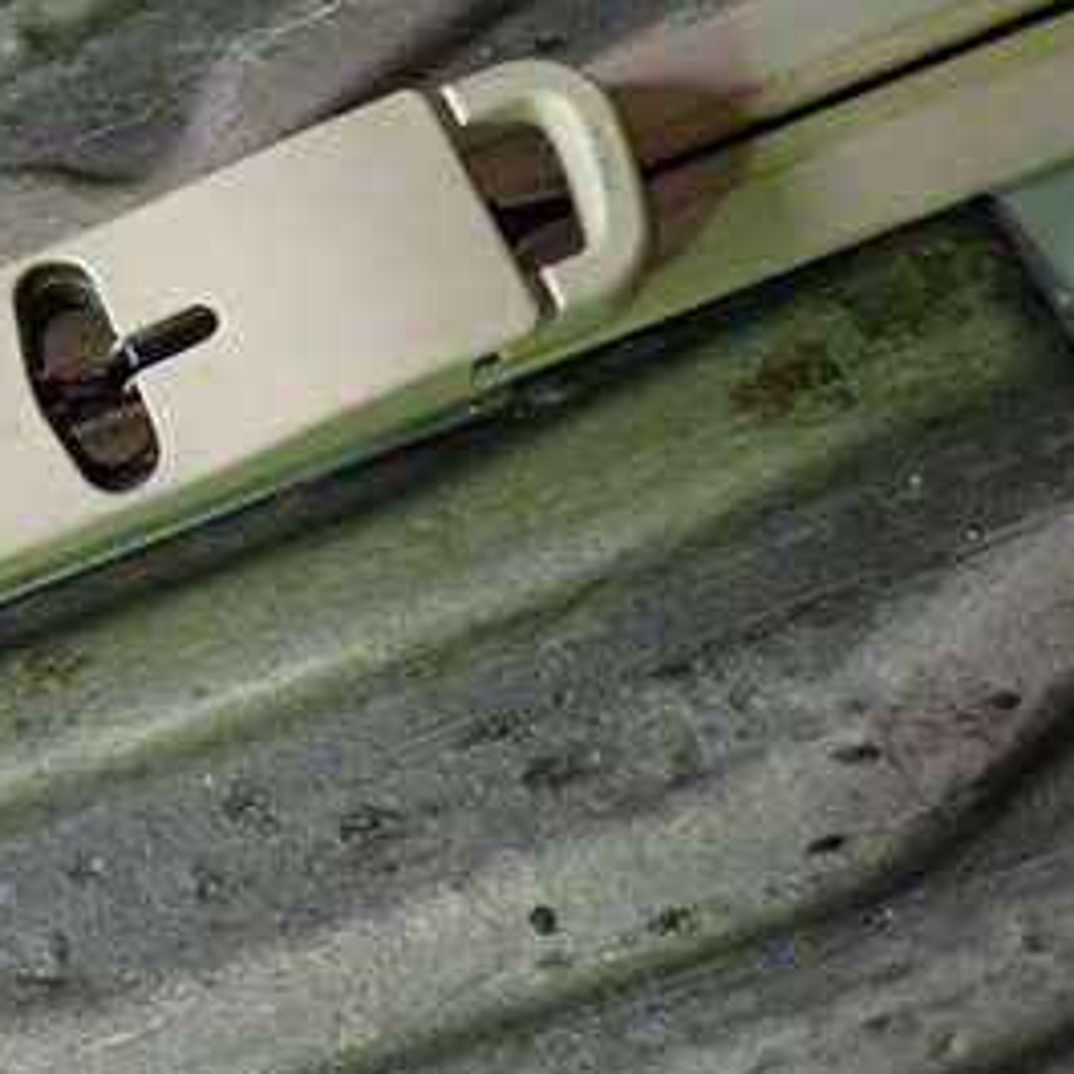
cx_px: -130
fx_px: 1755
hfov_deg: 30.2
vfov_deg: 34.0
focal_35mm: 50
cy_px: 454
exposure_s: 1/30
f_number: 2
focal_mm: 4.5
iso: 200
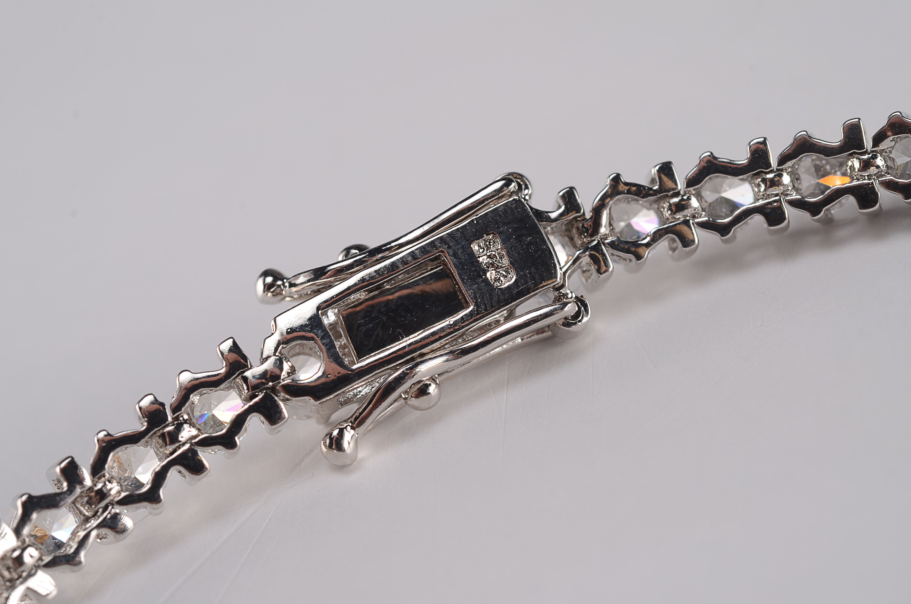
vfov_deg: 15.1
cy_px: 302
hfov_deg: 22.7
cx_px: 456
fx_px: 2273
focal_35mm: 90
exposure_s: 1/80
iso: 100
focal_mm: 60
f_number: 14
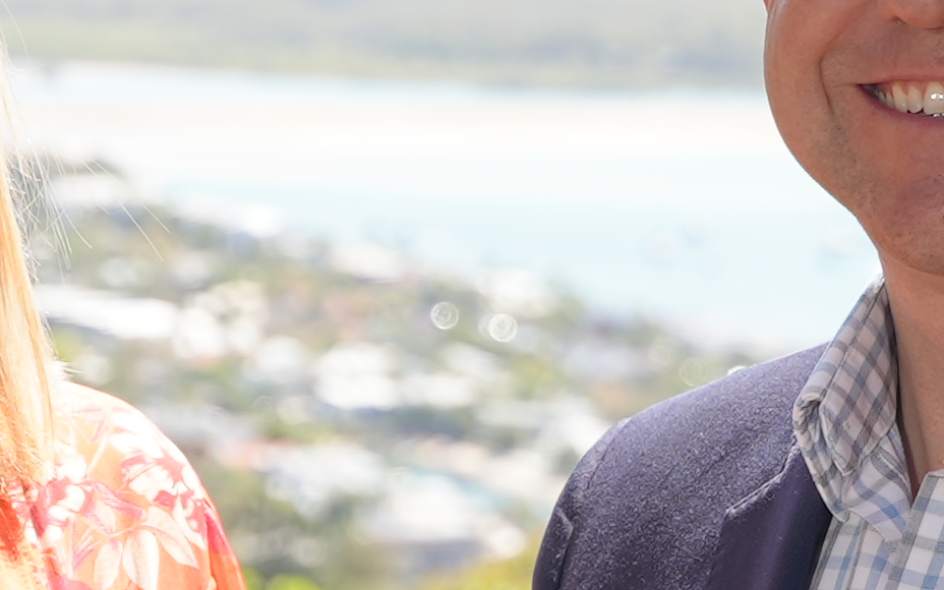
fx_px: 5274
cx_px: 324
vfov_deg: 6.4
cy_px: 502
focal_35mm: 205
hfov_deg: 10.2
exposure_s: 1/200
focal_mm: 44
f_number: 4
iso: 80
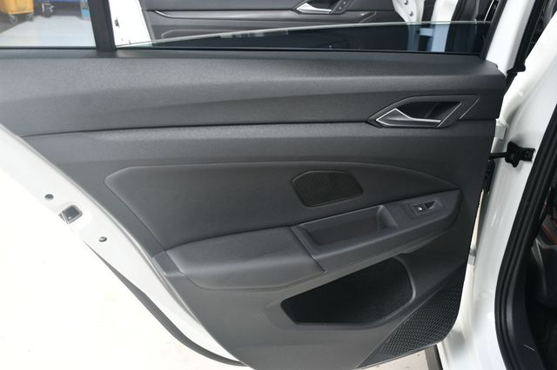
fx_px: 603
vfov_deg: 34.2
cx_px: 278
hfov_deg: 49.6
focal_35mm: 39
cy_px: 185
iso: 100
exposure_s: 1/160
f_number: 5.6
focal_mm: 26
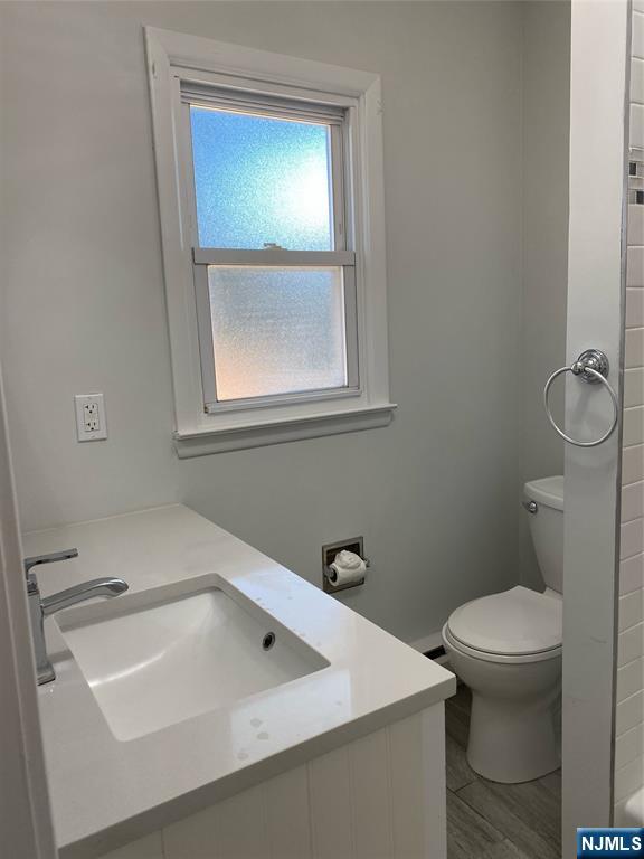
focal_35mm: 26
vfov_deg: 67.3
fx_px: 645
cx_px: 322
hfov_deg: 53.1
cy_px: 430
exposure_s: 1/120
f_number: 1.8
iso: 100
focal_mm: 4.25
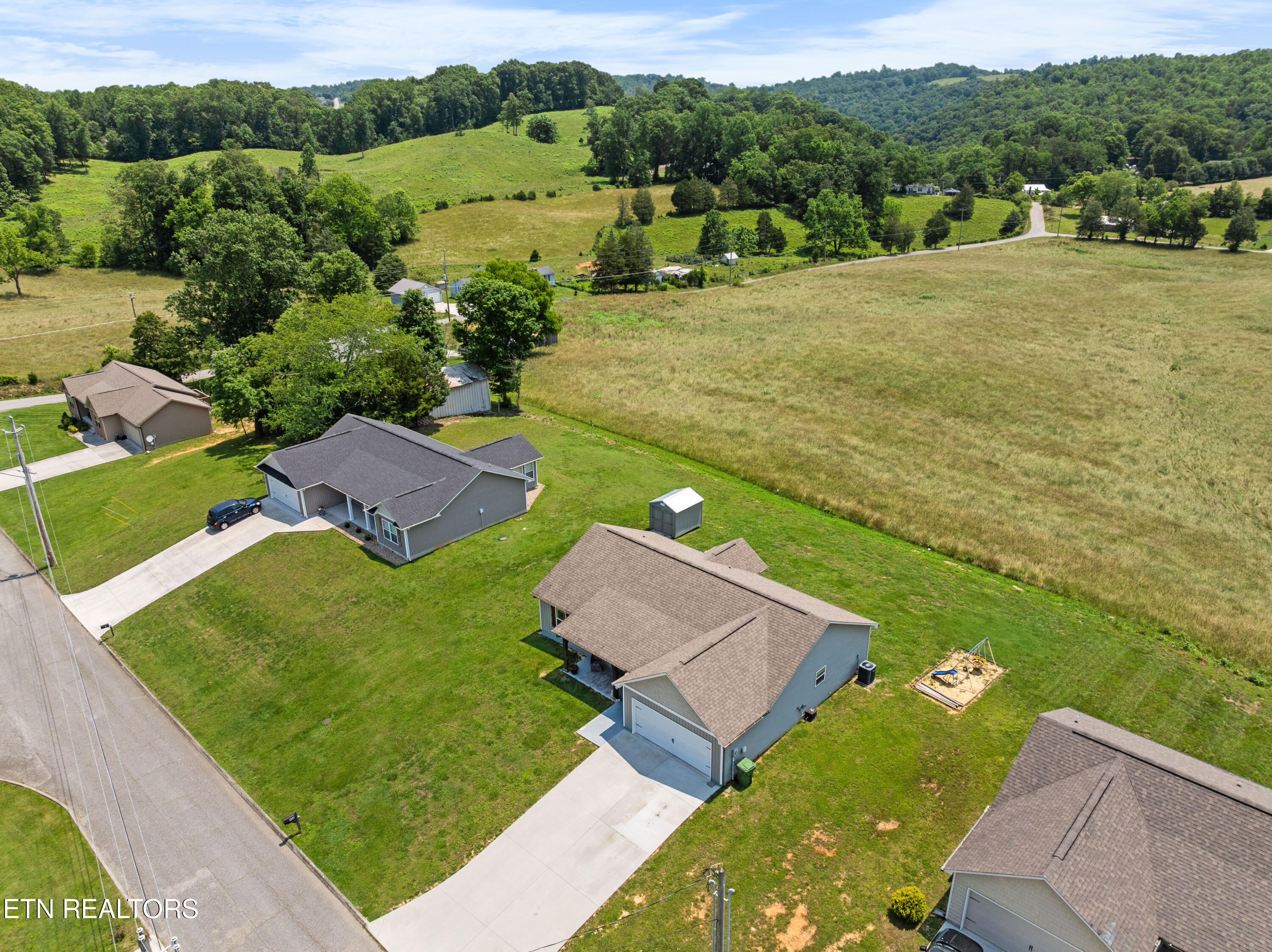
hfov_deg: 71.6
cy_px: 476
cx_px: 636
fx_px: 881
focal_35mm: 24
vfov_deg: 56.8
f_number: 2.8
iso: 100
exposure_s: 1/200
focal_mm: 12.29
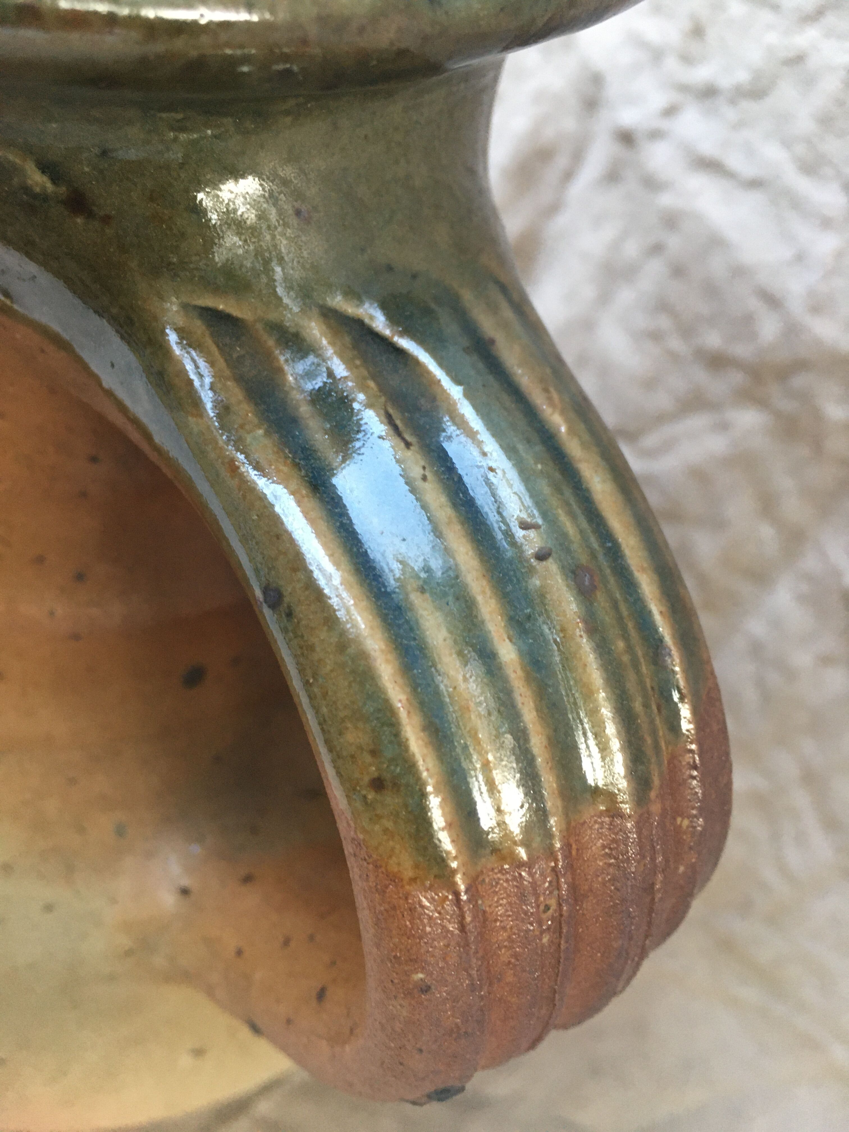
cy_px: 566
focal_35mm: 29
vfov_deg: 61.7
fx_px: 948
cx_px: 424
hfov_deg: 48.2
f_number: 2.2
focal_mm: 4.15
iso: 160
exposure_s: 1/33
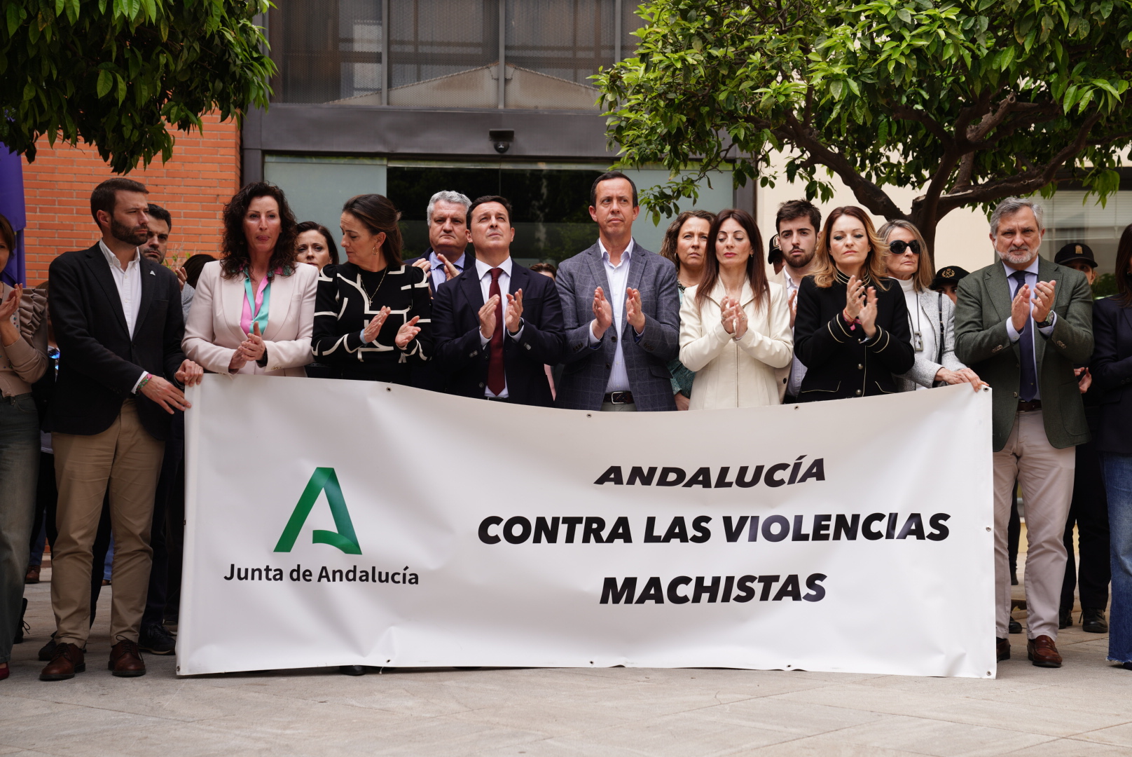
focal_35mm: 54
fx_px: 1699
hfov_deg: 36.8
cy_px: 378
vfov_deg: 25.1
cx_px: 566
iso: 100
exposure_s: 1/200
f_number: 4.5
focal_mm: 54
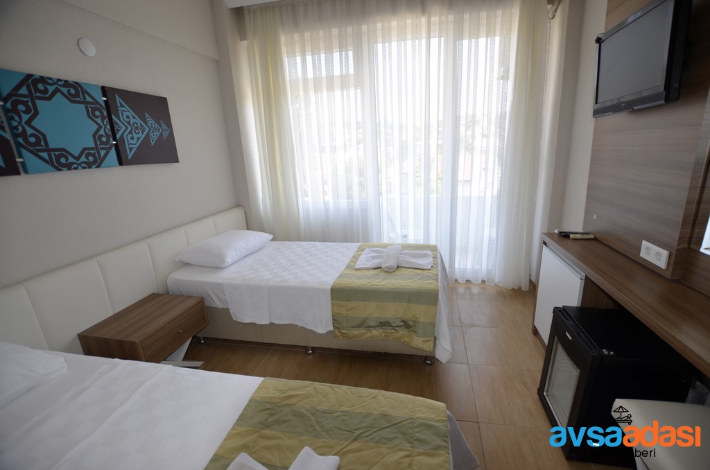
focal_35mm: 15
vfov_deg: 77.1
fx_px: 295
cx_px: 355
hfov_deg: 100.5
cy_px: 235
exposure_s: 1/200
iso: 200
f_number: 3.5
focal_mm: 10
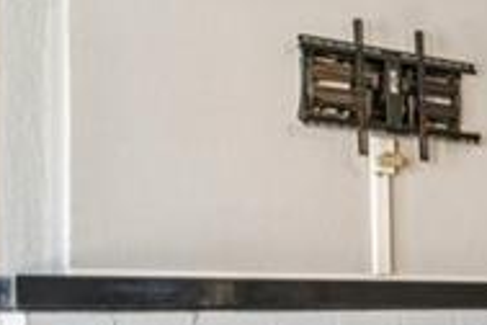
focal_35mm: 76
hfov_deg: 23.6
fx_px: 1028
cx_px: 629
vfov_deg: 17.7
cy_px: 294
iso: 400
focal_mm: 14
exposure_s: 1/3.33
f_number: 13
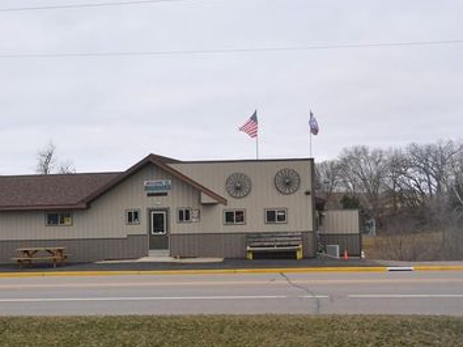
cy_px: 183
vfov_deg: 25.6
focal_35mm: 57
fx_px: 762
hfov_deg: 33.6
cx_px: 174
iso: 200
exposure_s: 1/200
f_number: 8
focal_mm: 28
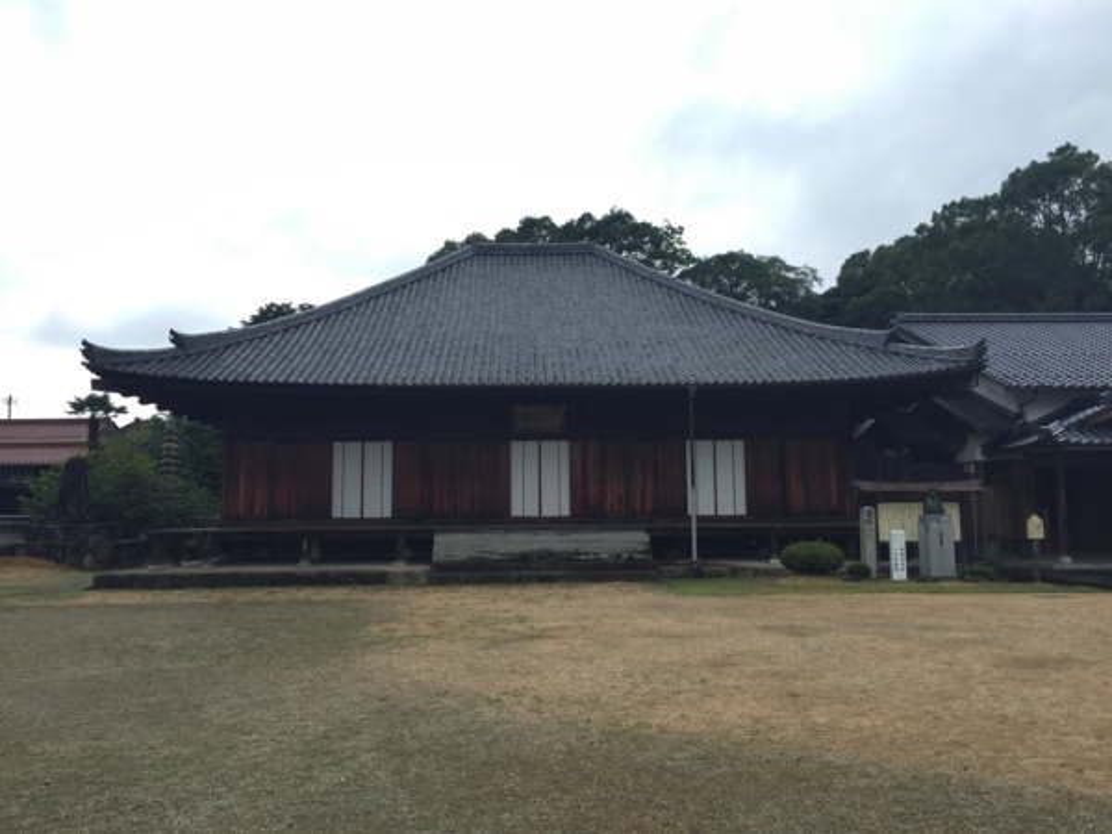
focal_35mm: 29
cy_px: 417
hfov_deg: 61.7
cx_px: 556
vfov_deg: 48.2
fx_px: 932
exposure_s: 1/565
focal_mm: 4.15
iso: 32
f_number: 2.2
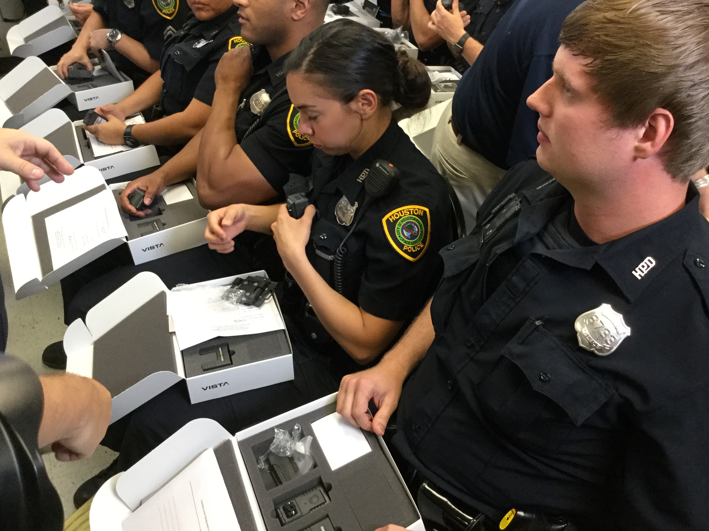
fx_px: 696
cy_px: 249
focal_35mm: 34
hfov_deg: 53.9
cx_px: 384
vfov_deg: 41.8
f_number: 2.4
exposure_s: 1/30
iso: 125
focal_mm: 3.3
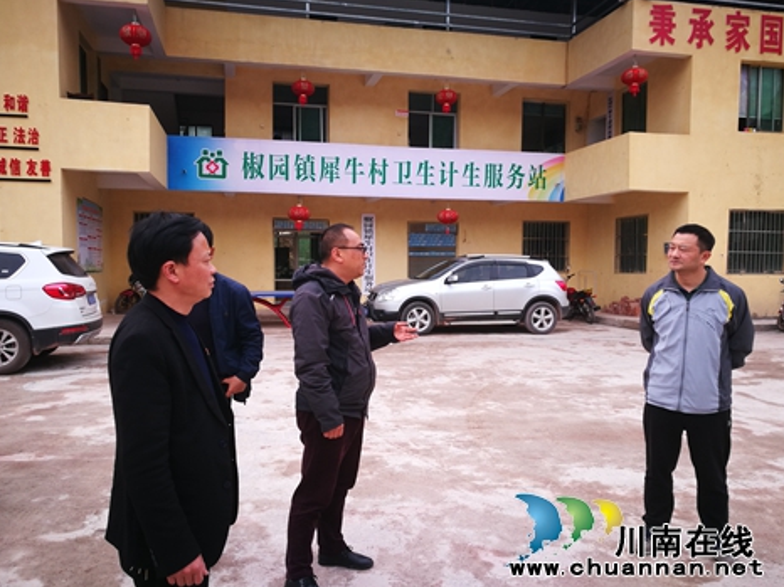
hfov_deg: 61.7
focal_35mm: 29
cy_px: 300
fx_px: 656
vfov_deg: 48.2
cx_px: 395
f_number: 2.2
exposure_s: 1/209
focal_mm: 4.5
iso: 50
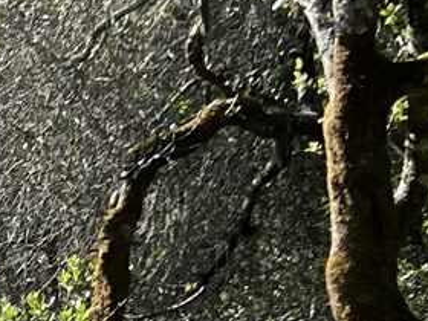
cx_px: -483
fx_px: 2349
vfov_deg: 7.5
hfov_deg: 9.6
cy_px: 650
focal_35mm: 190
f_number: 1.5
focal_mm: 5.7
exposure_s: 1/1266
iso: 50
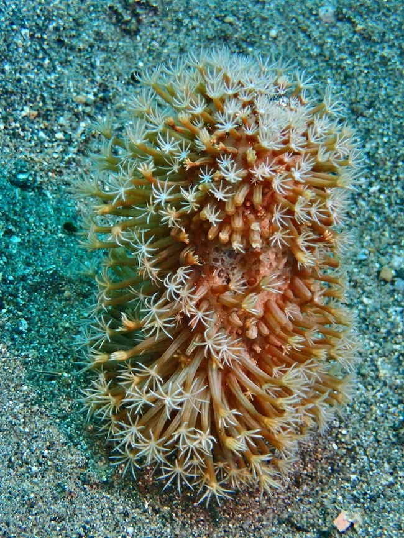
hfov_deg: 21.9
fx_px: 1042
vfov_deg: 29.0
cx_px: 202
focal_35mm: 67
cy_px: 269
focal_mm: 11.88
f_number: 5
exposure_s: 1/250
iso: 200
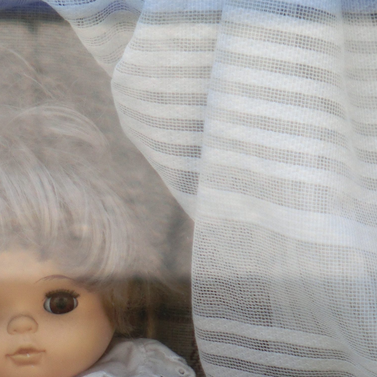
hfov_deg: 2.2
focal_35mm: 815
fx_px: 10042
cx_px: 47
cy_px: 446
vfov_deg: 2.1
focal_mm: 53
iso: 80
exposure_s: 1/125
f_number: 5.9
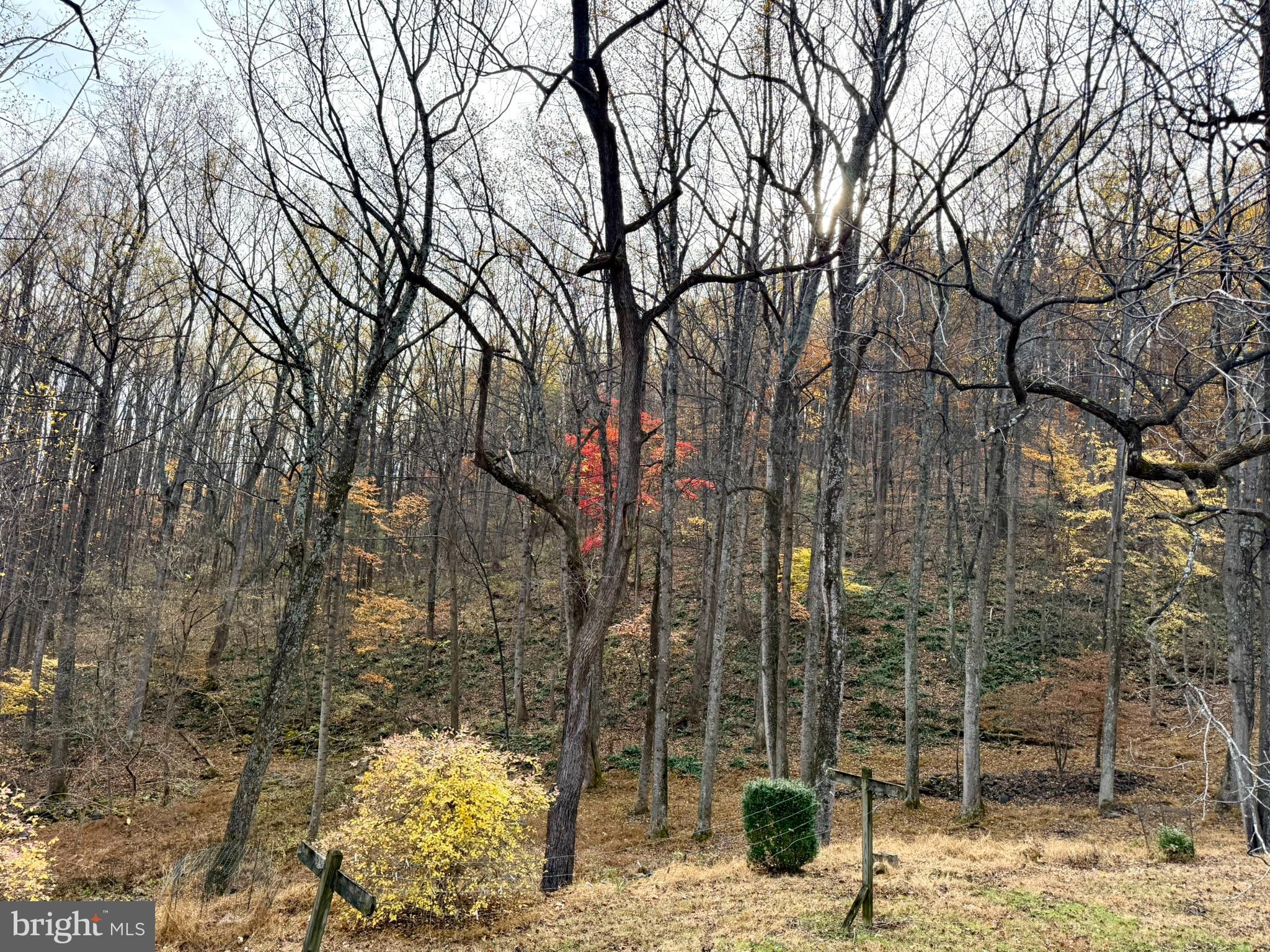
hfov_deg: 71.6
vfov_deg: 56.8
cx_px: 635
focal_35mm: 24
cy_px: 476
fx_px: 881
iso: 100
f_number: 1.78
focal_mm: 6.76
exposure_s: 1/1192
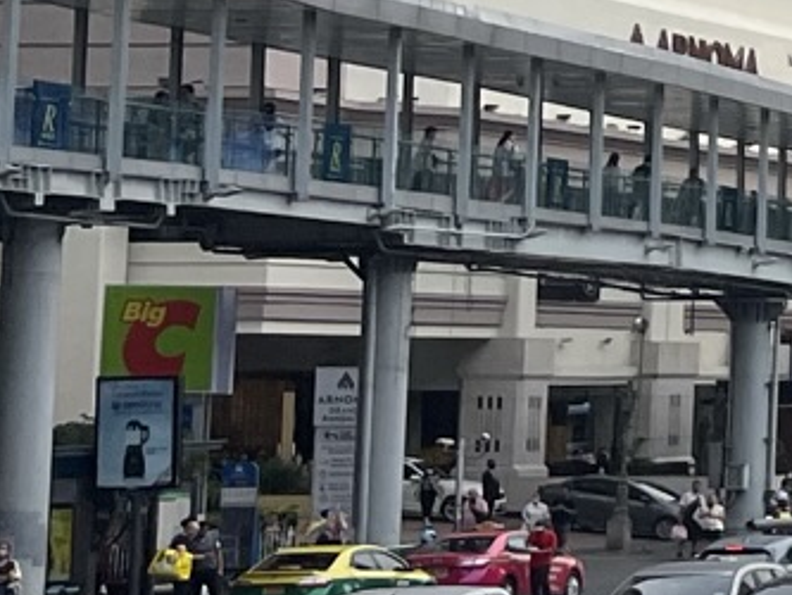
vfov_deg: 9.2
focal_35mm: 160
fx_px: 3662
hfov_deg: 9.6
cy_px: 17
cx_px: 2355
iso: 50
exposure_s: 1/1422
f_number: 1.6
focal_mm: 5.1
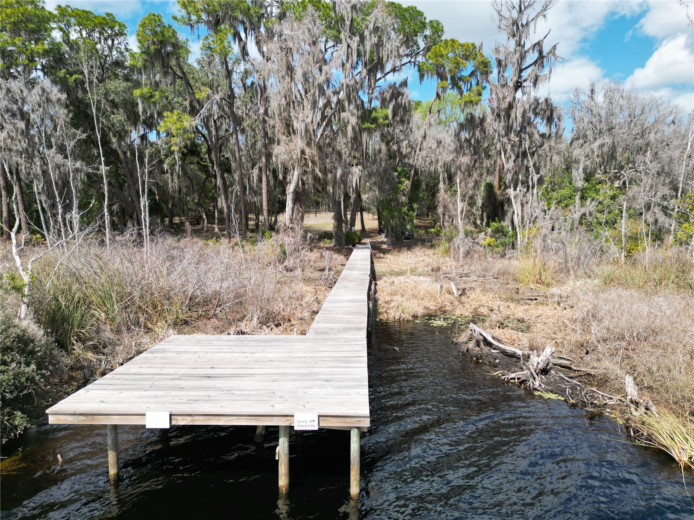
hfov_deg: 71.6
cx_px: 347
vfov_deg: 56.8
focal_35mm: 24
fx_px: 481
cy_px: 260
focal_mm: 6.72
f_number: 1.7
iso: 160
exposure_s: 1/2500
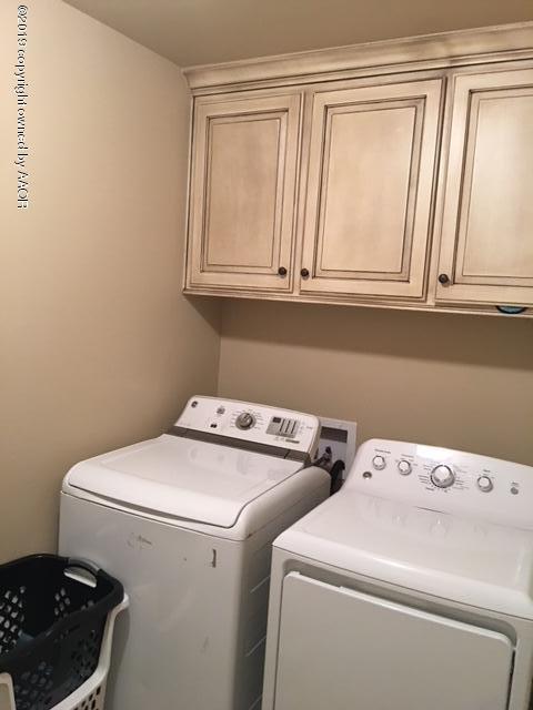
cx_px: 266
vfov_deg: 61.7
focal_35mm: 29
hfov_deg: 48.2
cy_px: 355
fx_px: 595
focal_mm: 4.15
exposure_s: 1/15
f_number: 2.2
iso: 100
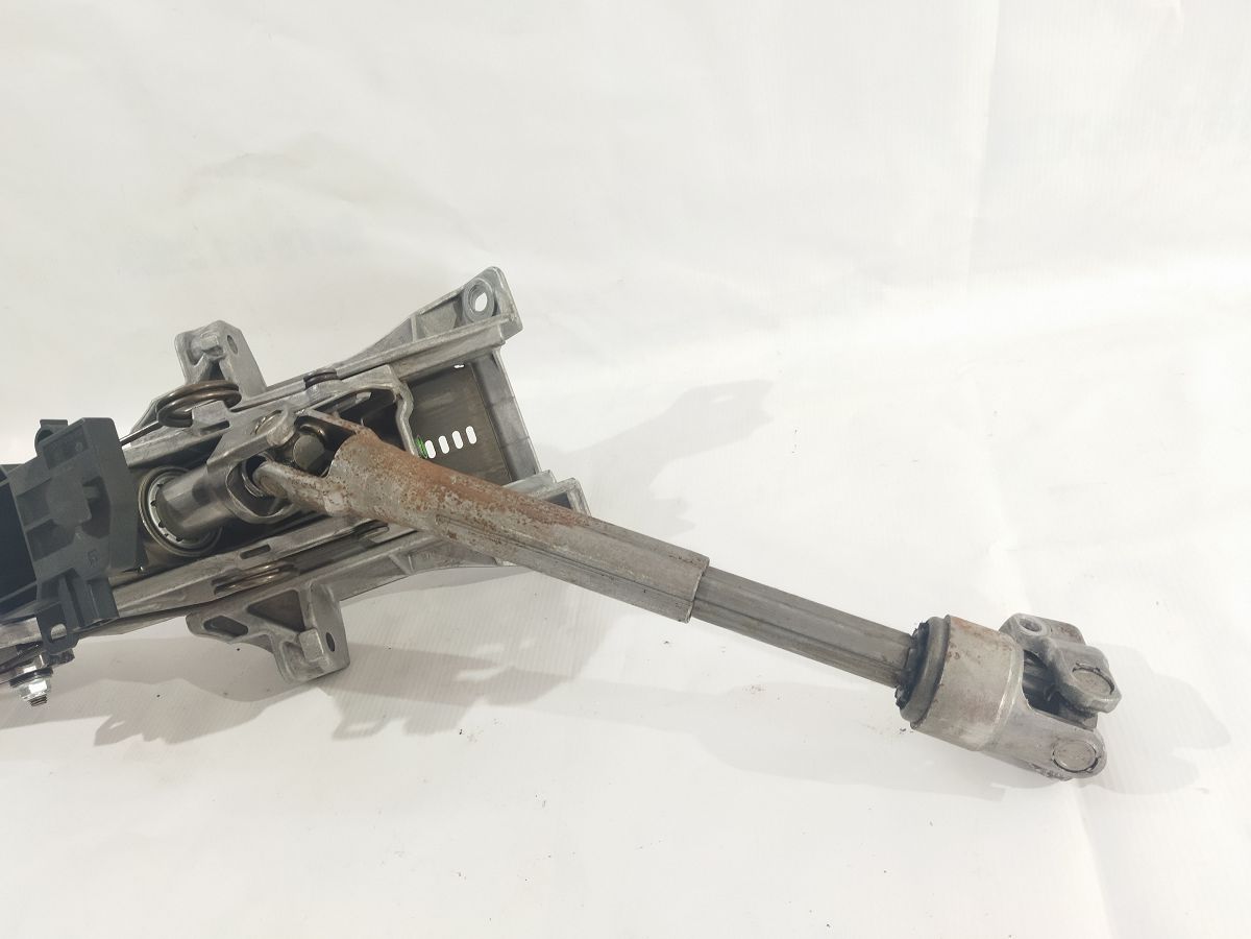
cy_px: 470
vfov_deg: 51.4
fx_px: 976
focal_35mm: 27
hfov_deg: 65.3
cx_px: 626
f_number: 1.79
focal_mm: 4.71
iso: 278
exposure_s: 1/50
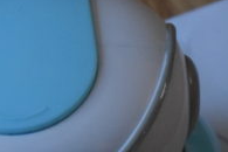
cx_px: 109
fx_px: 2058
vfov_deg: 4.2
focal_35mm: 325
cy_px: 189
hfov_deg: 6.3
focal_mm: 55
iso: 3200
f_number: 5.6
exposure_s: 1/100
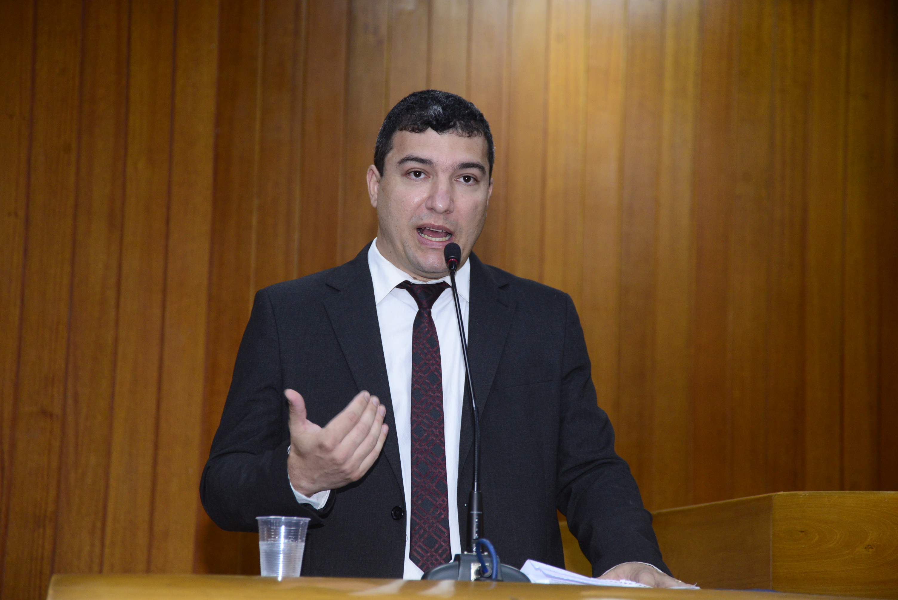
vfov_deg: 13.7
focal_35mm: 100
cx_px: 449
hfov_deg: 20.4
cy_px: 300
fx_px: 2495
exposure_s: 1/60
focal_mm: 100
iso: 2000
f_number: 5.6
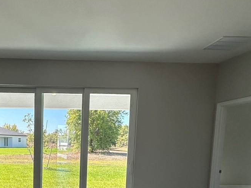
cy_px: 163
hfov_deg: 50.2
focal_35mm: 34
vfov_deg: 39.3
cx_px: 44
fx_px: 246
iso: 40
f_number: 2.2
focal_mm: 2.22
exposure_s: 1/259
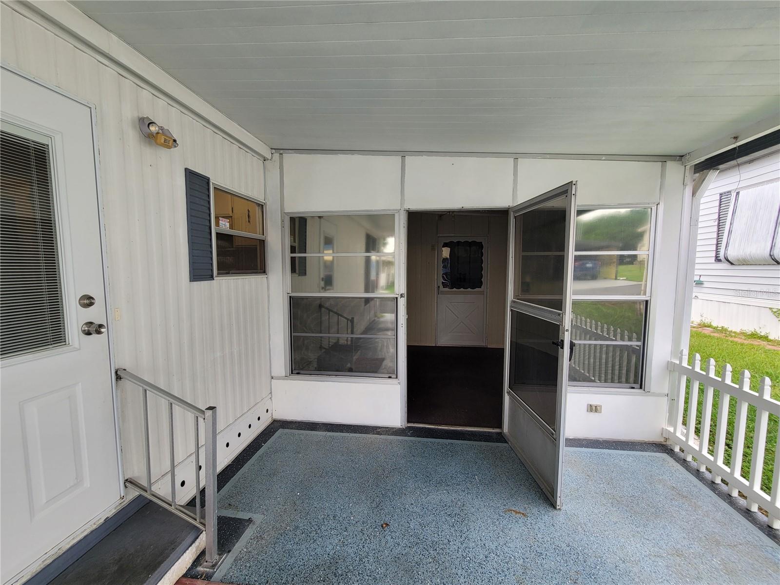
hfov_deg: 106.2
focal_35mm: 13
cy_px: 292
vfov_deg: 89.9
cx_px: 390
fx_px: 293
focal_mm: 2.2
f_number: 2.2
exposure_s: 1/243
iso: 50
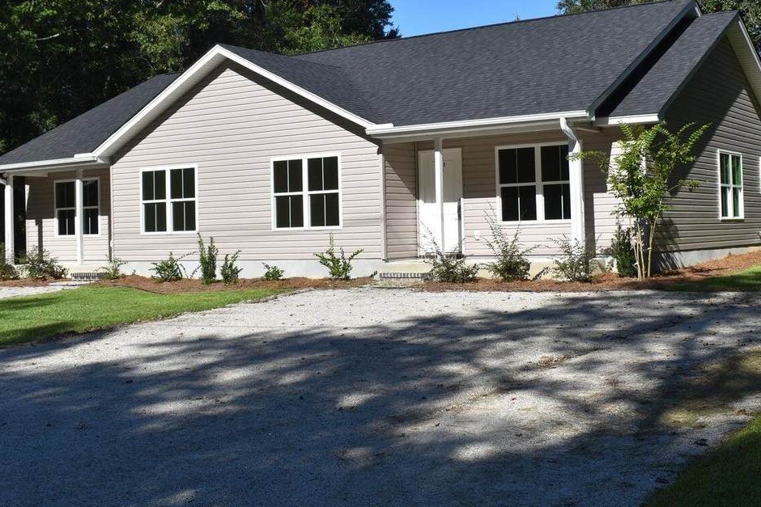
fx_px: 1036
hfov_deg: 40.3
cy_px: 195
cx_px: 430
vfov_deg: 27.5
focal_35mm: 49
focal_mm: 24
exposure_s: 1/320
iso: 100
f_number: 9
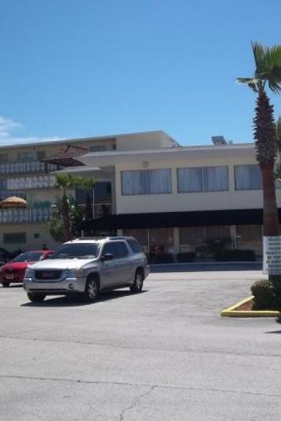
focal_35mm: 49
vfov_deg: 40.4
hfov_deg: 26.9
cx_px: 231
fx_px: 574
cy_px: 212
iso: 64
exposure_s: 1/250
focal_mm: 6.17
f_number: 8.67
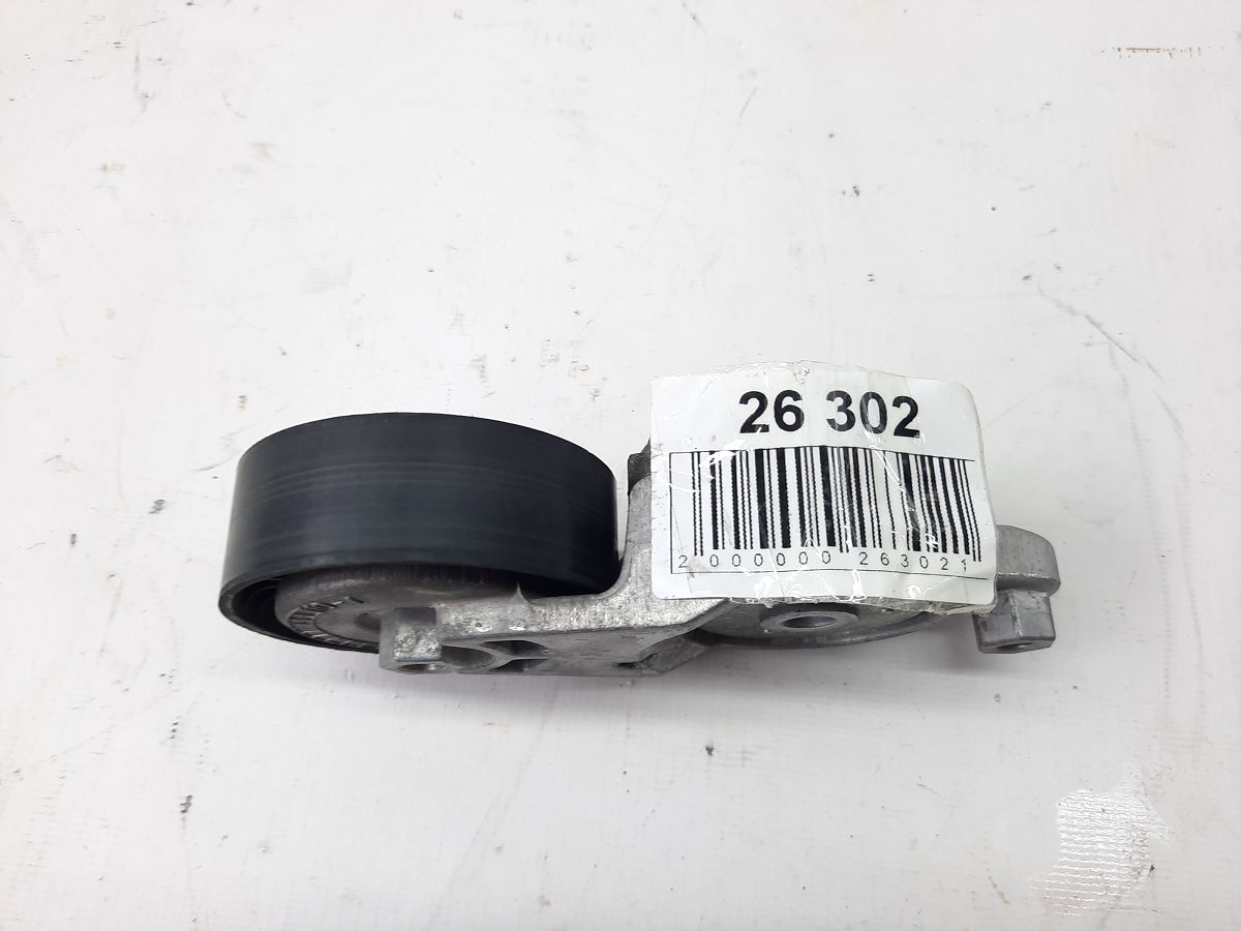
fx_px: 896
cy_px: 466
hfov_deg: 69.4
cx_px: 620
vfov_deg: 54.9
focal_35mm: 25
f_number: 2
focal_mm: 4.6
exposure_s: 1/50
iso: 50
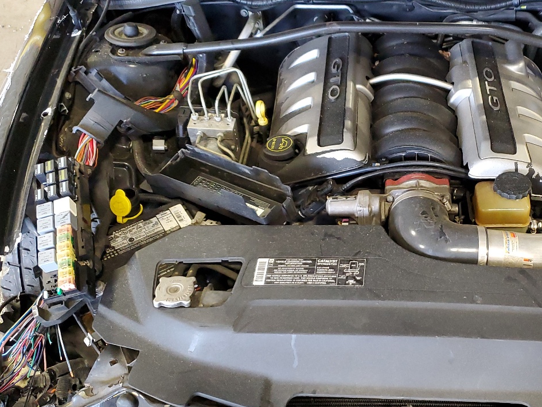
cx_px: 409
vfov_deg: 32.9
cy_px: 201
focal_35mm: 44
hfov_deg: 41.6
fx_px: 689
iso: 260
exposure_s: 1/60.2
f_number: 1.5
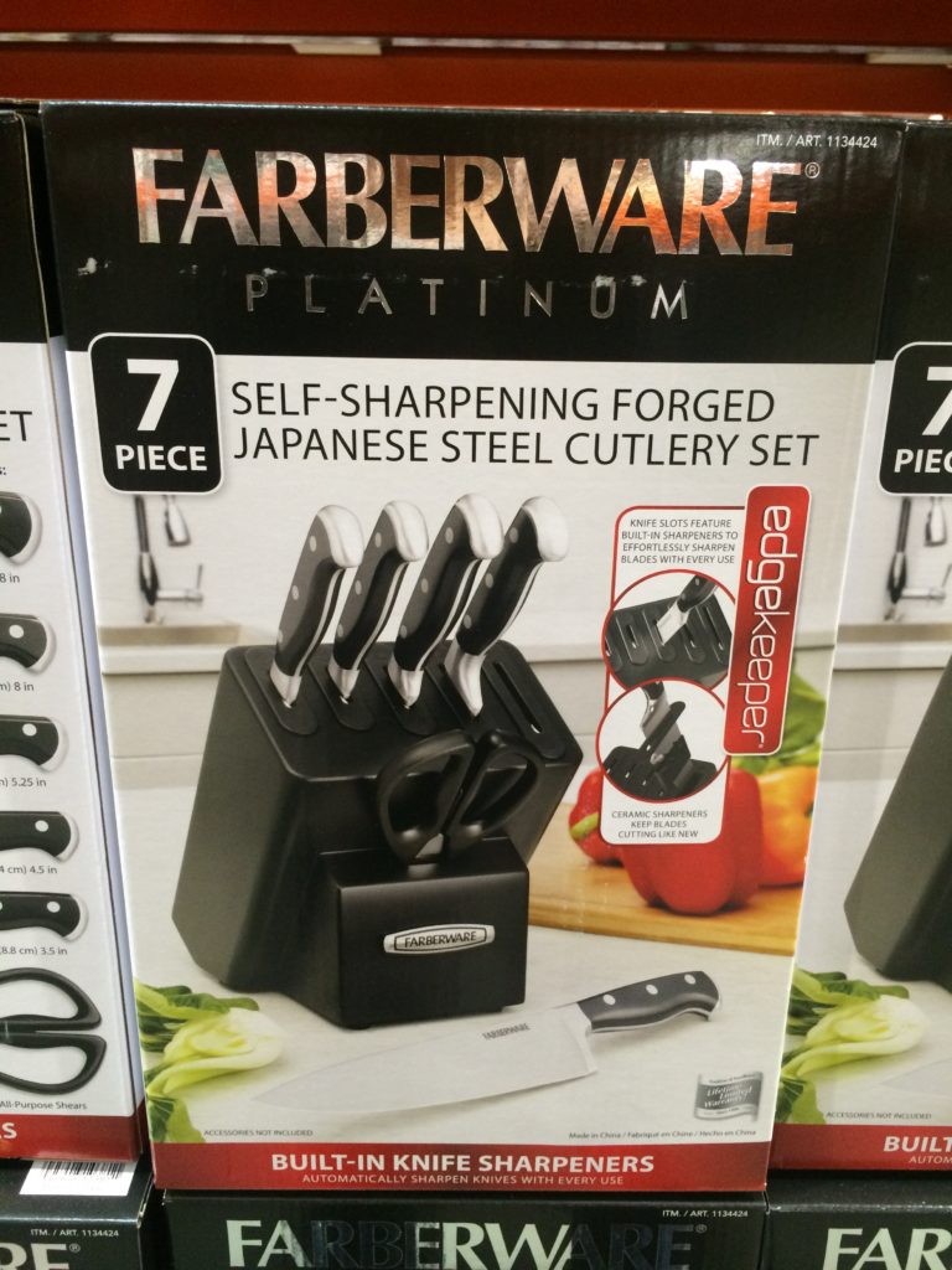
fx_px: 1063
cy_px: 635
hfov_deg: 48.2
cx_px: 476
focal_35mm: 29
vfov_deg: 61.7
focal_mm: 4.15
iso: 250
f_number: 2.2
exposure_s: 1/30
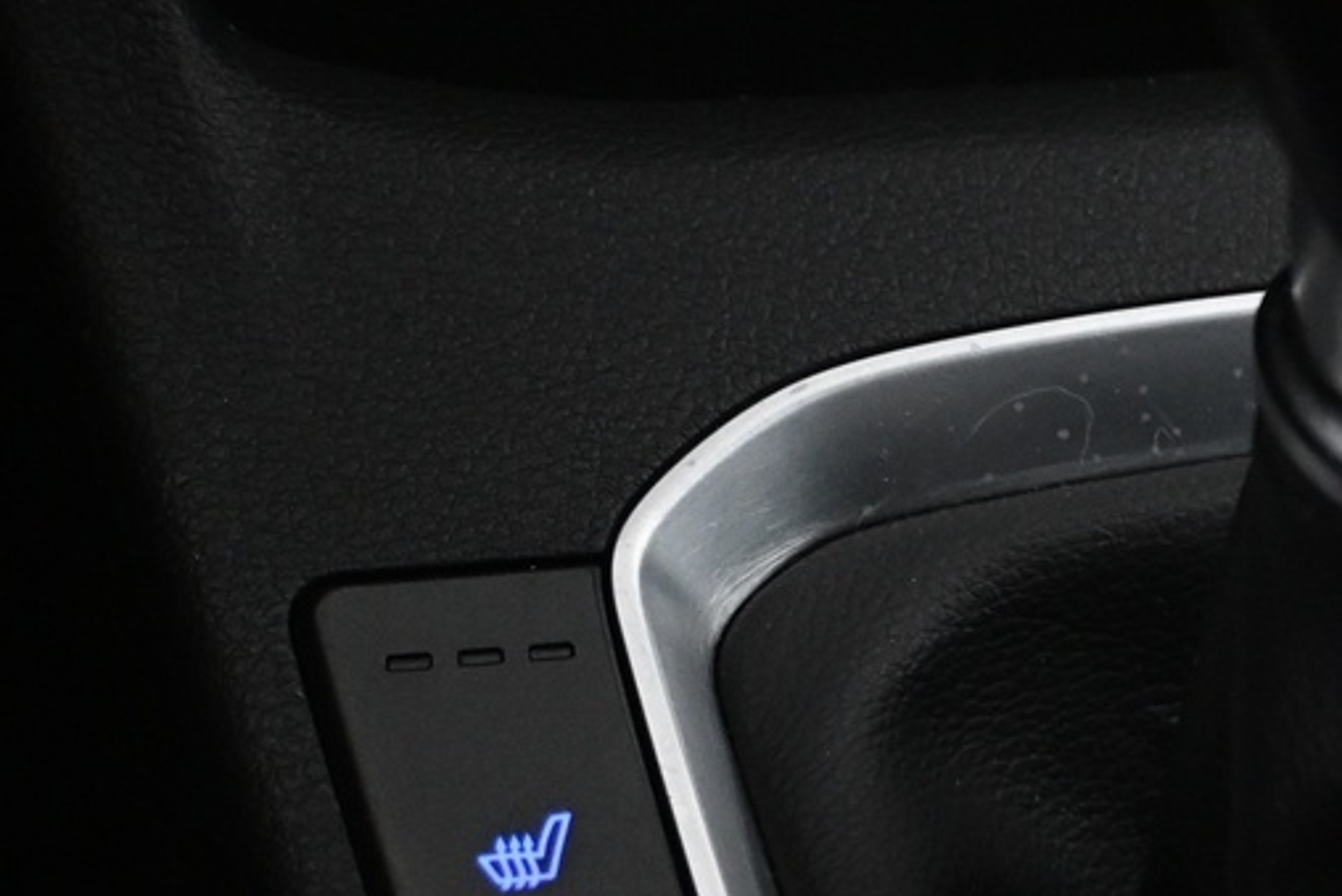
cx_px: 1540
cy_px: 944
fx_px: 3833
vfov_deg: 13.1
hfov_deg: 18.9
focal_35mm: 103
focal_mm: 21.5
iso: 2500
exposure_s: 1/30
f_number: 4
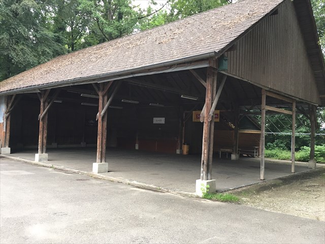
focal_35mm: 29
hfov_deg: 61.7
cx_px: 162
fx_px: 272
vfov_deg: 48.2
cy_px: 122
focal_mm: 4.15
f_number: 2.2
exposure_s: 1/33
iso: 40
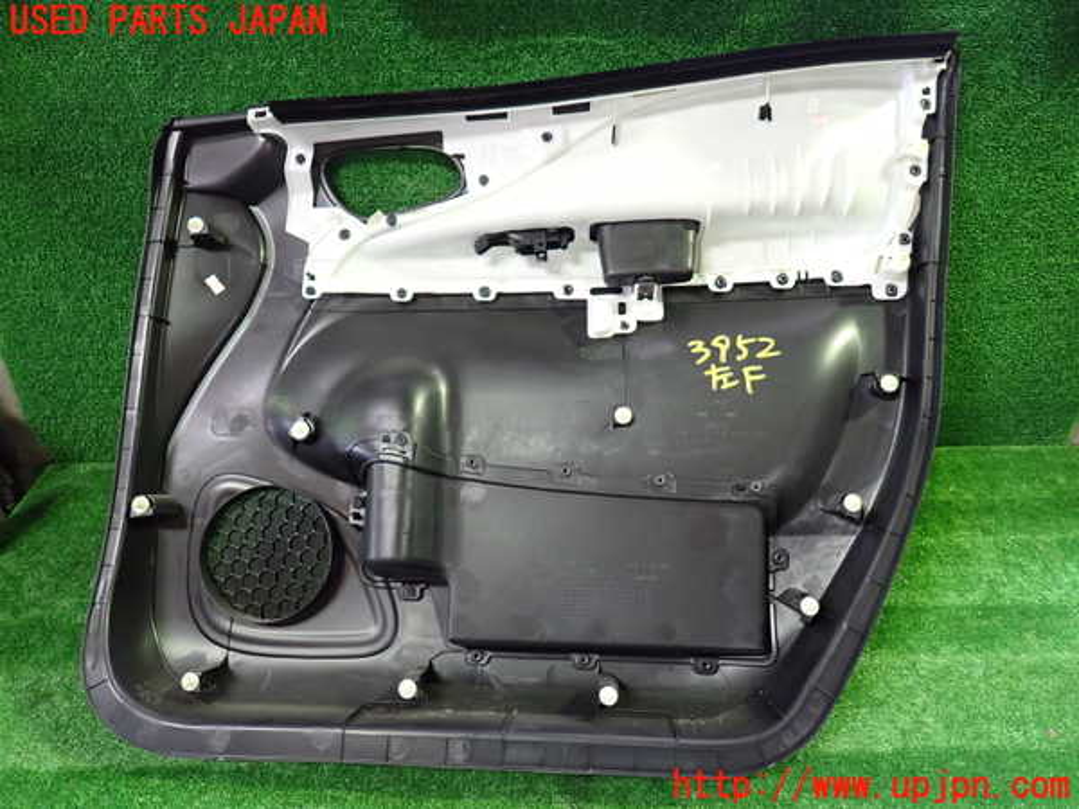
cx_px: 540
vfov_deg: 54.9
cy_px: 404
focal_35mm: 25
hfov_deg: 69.4
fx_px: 779
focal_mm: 4.5
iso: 320
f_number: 2
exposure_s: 1/30
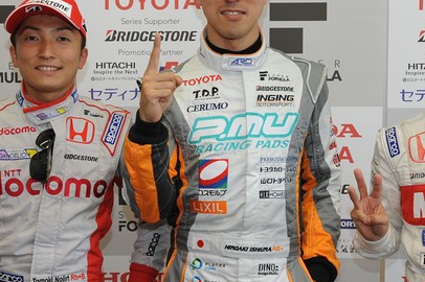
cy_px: 136
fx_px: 837
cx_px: 230
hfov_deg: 28.5
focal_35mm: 71
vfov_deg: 19.2
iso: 1600
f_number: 8
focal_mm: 40
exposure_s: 1/90
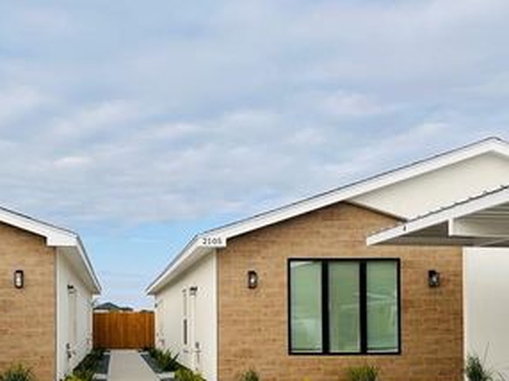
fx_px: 617
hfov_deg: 44.0
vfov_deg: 33.3
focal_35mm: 42
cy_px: 305
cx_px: 157
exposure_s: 1/3356
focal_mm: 6.86
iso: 80
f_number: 1.78
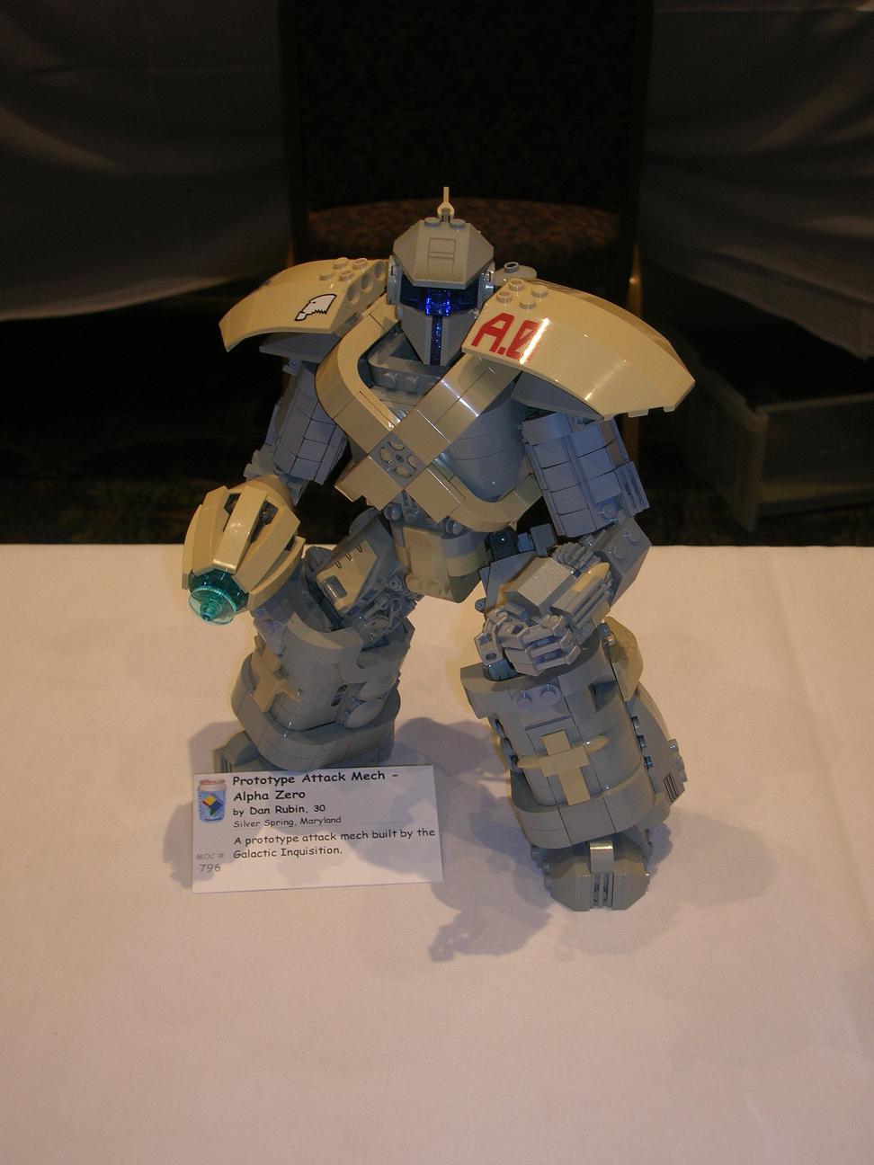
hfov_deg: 29.1
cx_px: 437
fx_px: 1683
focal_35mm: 50
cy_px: 582
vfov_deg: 38.2
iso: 50
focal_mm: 8.4
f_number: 3.3
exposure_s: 1/30
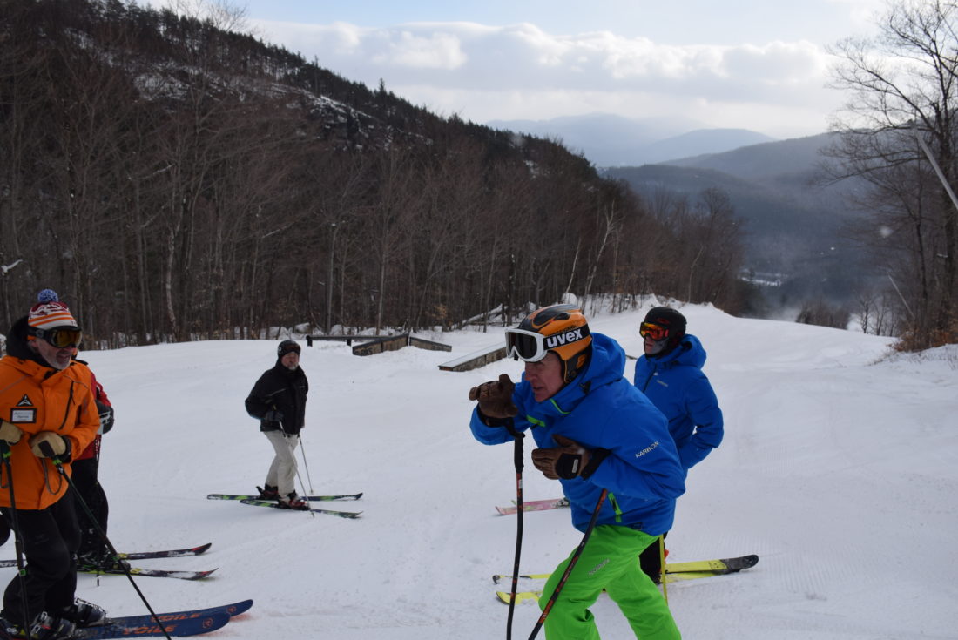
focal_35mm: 30
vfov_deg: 43.7
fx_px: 799
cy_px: 320
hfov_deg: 61.9
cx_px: 479
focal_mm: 20
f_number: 6.3
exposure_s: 1/1600
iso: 400
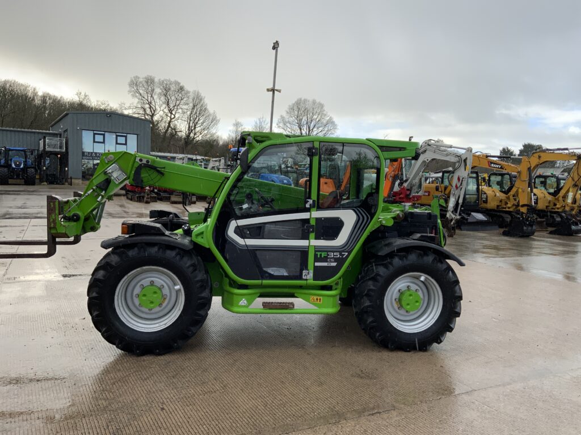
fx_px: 487
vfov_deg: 48.2
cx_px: 290
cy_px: 218
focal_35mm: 29
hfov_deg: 61.7
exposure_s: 1/391
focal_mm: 3
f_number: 1.8
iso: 16
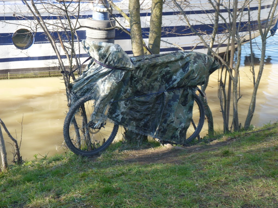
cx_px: 139
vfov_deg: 23.3
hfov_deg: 30.7
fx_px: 506
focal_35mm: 63
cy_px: 104
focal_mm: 11.1
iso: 80
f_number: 3.2
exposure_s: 1/40
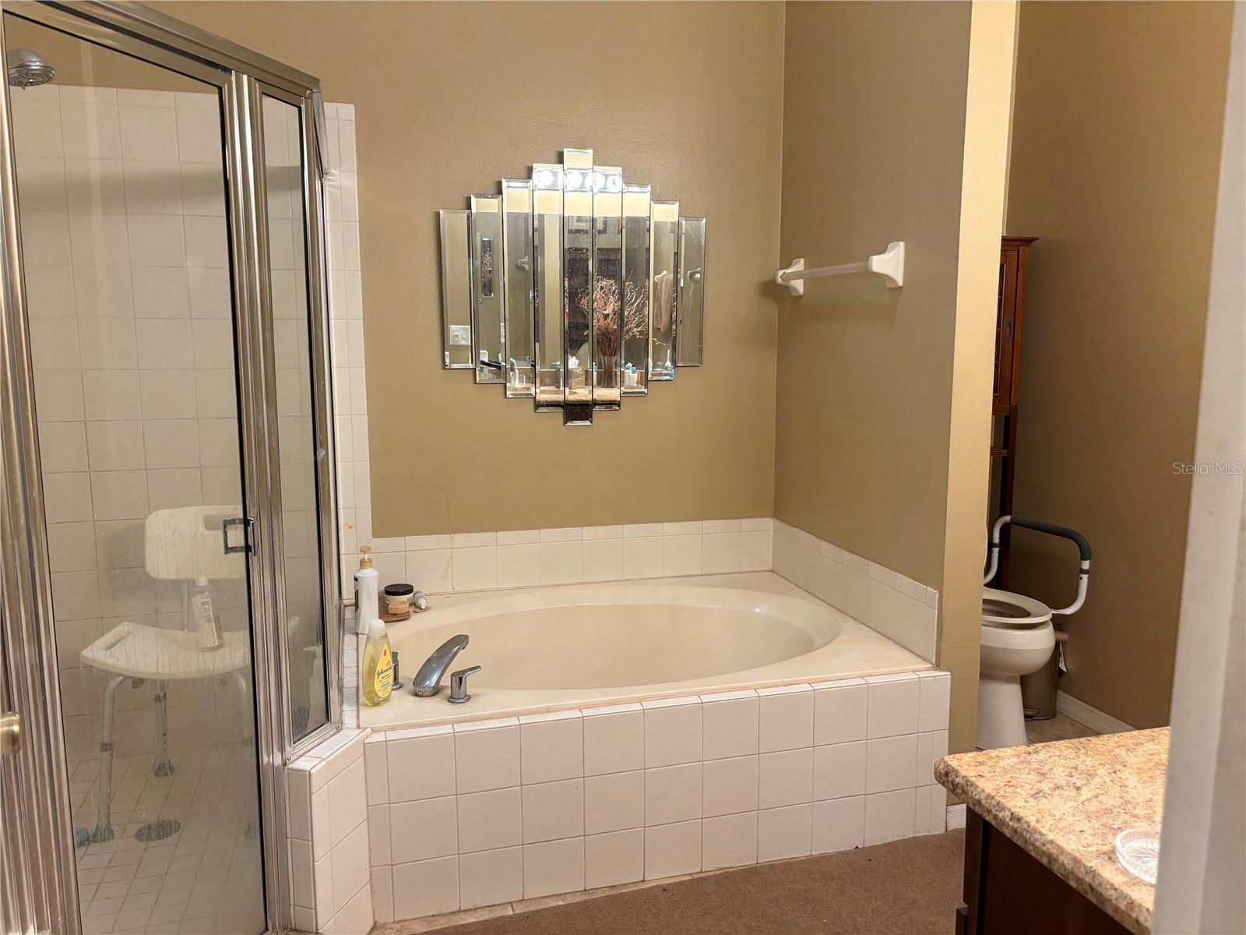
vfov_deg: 53.1
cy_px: 468
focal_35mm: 26
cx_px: 623
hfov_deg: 67.3
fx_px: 936
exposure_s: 1/60
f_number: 1.6
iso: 200
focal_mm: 5.96
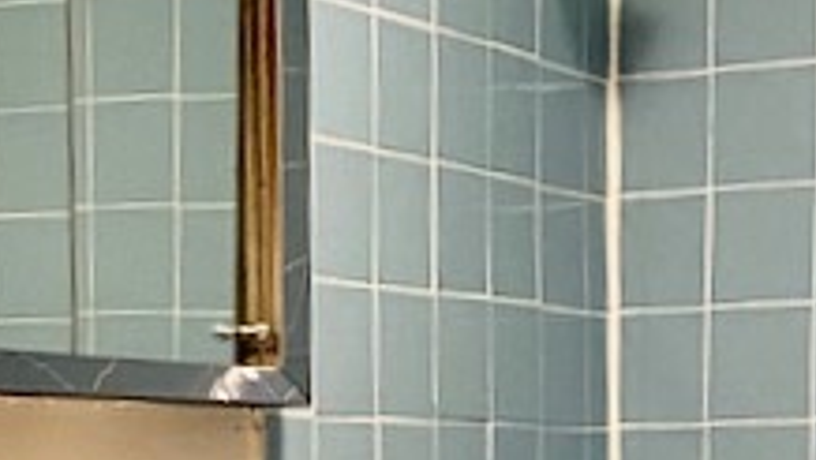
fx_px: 2815
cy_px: 1012
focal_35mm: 130
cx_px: 352
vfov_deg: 8.7
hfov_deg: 16.5
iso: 400
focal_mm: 4.25
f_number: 1.8
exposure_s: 1/40
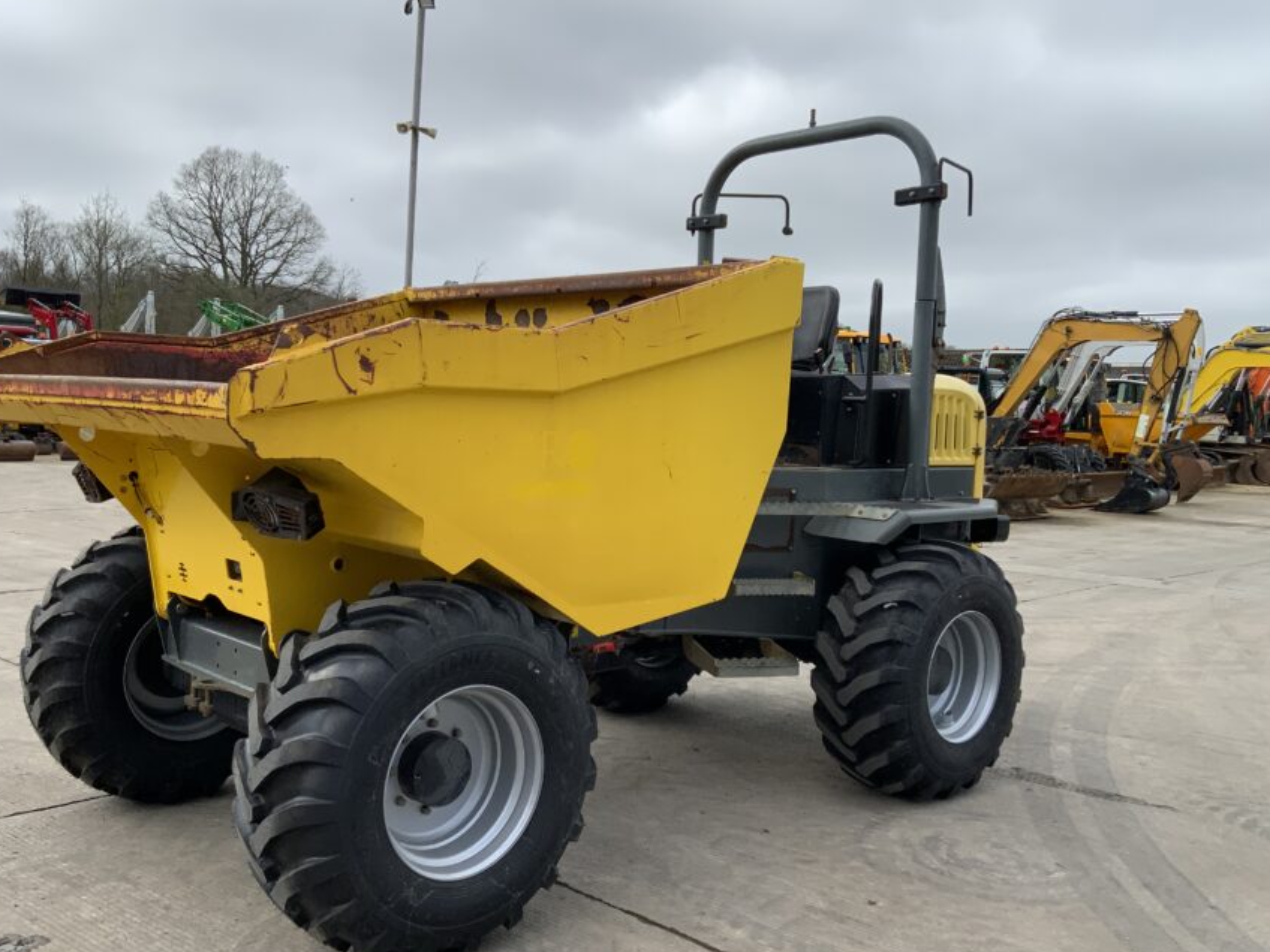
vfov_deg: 40.7
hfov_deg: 52.6
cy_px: 515
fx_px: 1284
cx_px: 602
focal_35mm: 35
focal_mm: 3
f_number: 1.8
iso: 16
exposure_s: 1/1377
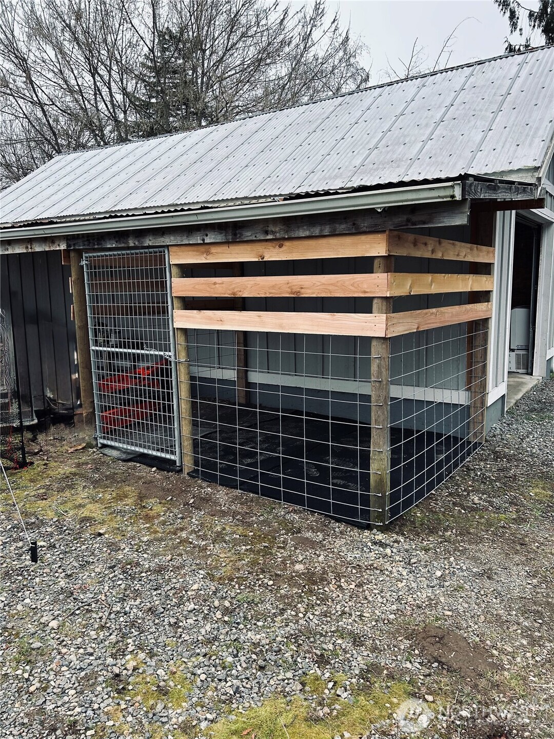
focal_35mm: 26
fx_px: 555
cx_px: 277
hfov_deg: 53.1
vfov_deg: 67.3
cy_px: 370
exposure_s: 1/349
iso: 50
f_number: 1.5
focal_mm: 5.7
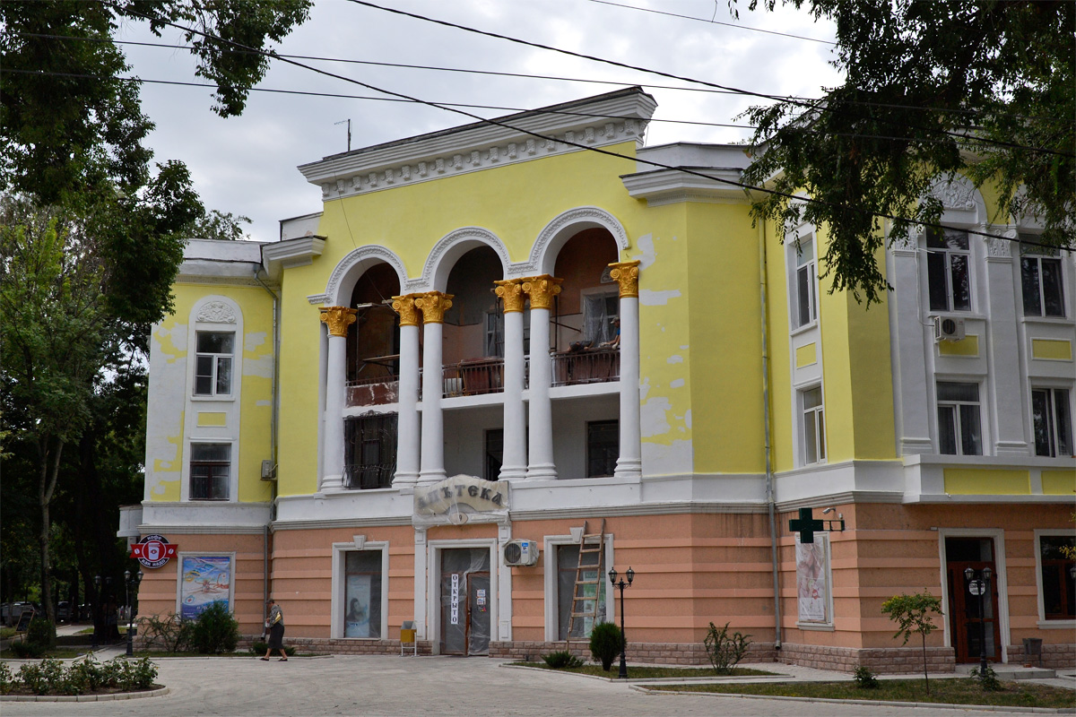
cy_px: 358
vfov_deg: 34.2
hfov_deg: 49.6
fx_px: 1166
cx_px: 538
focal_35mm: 39
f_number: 9
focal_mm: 26
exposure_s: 1/400
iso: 180
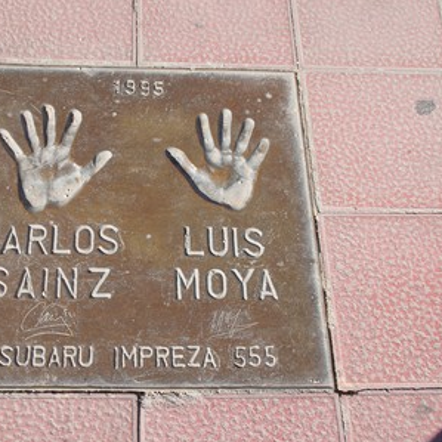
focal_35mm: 47
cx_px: 155
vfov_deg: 36.1
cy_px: 222
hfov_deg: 35.8
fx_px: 679
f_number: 6.3
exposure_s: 1/250
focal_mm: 24
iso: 100
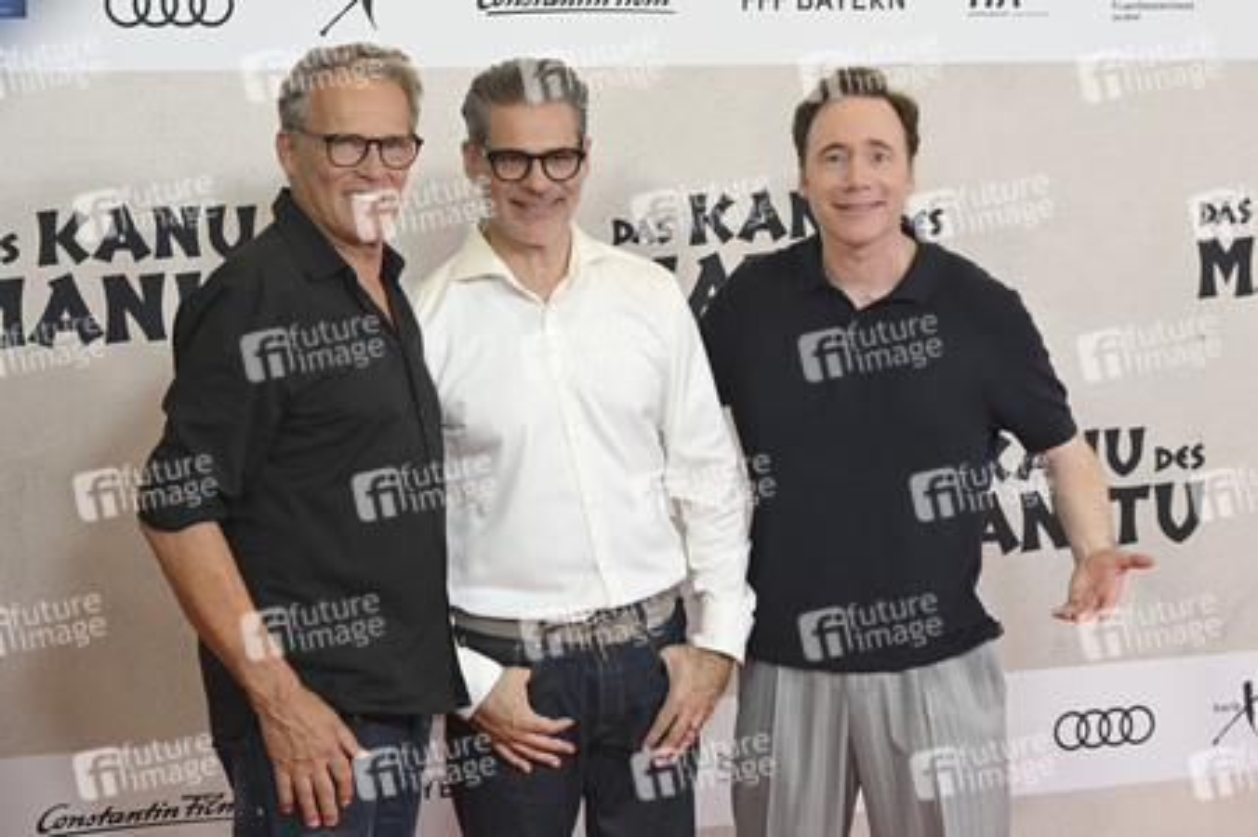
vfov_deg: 18.2
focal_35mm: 75
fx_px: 2619
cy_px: 418
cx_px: 629
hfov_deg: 27.0
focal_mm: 75
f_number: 5.6
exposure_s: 1/160
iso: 800
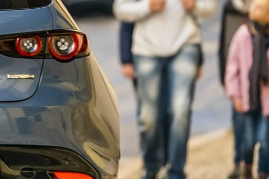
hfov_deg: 2.6
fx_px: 5878
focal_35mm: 787
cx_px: 9
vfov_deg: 1.7
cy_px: 28
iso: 320
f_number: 2.8
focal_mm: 200
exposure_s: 1/250
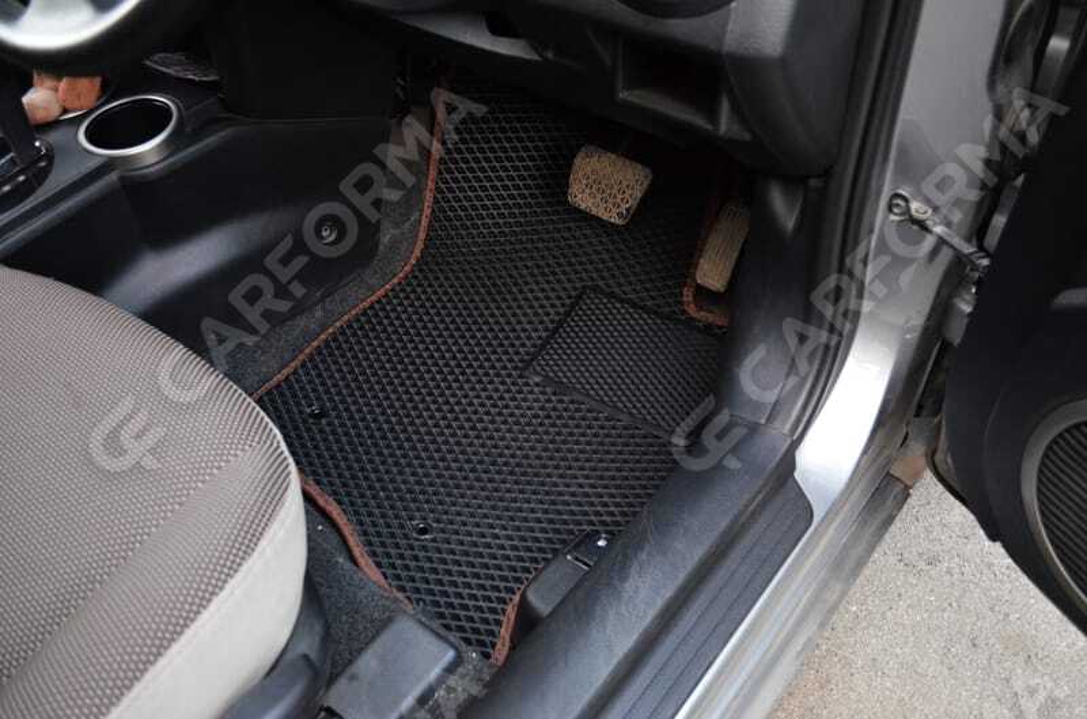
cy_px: 360
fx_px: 994
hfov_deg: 57.3
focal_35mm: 33
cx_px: 544
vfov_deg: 39.8
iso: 3200
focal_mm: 22
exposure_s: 1/30
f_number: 3.8
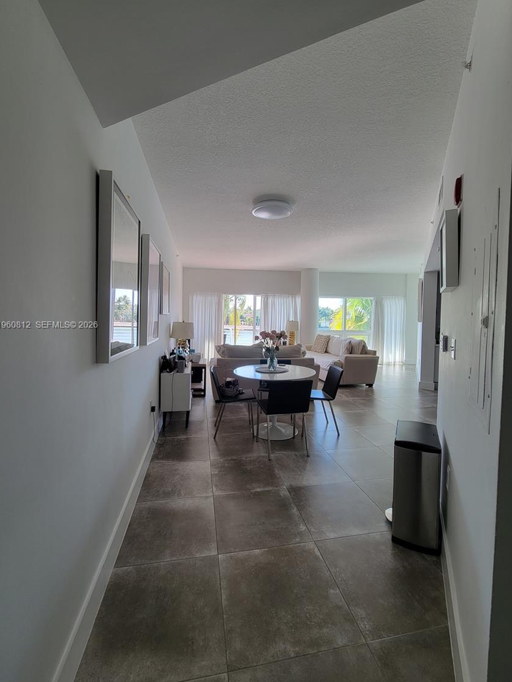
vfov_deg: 102.0
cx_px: 260
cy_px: 326
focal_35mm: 14
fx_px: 276
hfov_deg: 85.7
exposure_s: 1/60
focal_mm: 2.2
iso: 50
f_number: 2.2
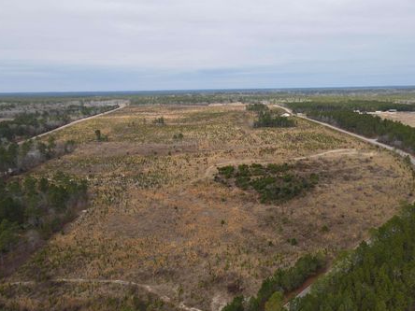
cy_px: 174
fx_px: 324
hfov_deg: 65.2
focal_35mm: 27
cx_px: 222
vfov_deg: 51.2
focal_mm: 4.5
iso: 100
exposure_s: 1/500
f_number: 2.8
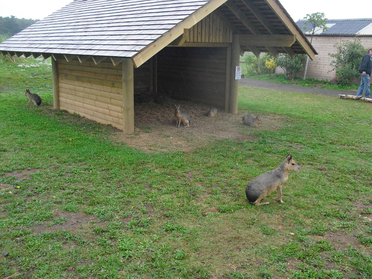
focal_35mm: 36
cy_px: 140
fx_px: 387
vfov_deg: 39.7
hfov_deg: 51.4
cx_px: 186
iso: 100
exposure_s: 1/125
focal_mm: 6.3
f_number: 3.1
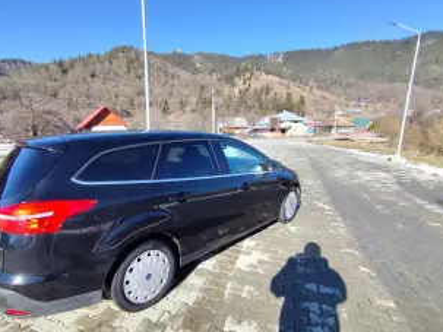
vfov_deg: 68.5
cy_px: 178
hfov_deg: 84.1
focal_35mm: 19
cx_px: 189
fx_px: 243
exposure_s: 1/968
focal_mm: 1.65
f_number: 2.2
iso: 50
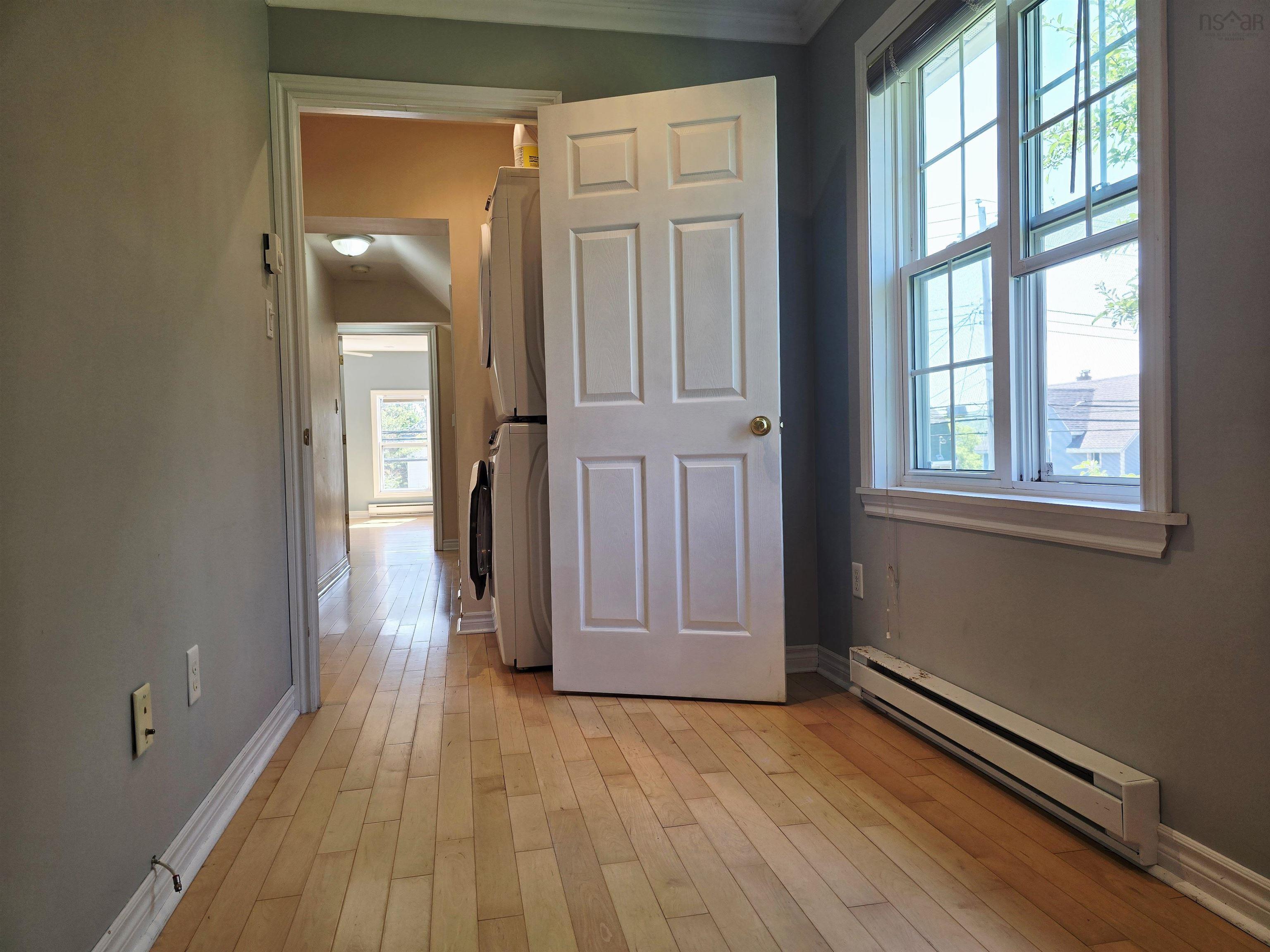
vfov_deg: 58.9
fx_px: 844
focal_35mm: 23
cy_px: 476
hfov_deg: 73.9
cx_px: 635
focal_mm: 6.3
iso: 32
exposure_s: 1/120
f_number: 1.7
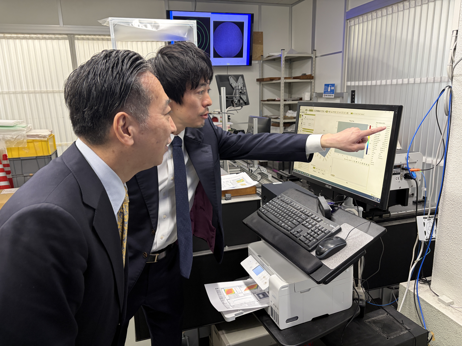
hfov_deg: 67.3
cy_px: 173
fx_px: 347
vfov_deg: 53.1
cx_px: 231
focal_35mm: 26
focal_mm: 5.96
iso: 200
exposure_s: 1/50
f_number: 1.6
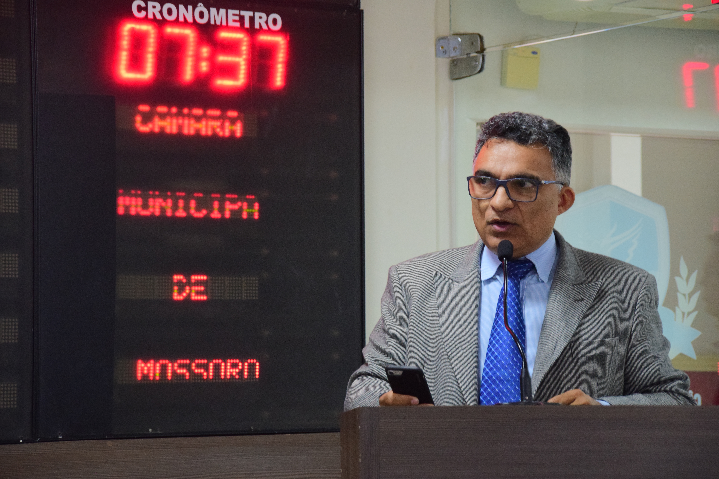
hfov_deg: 12.5
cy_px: 240
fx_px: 3295
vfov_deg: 8.3
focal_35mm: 165
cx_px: 360
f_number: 5.3
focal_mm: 110
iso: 1600
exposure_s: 1/80
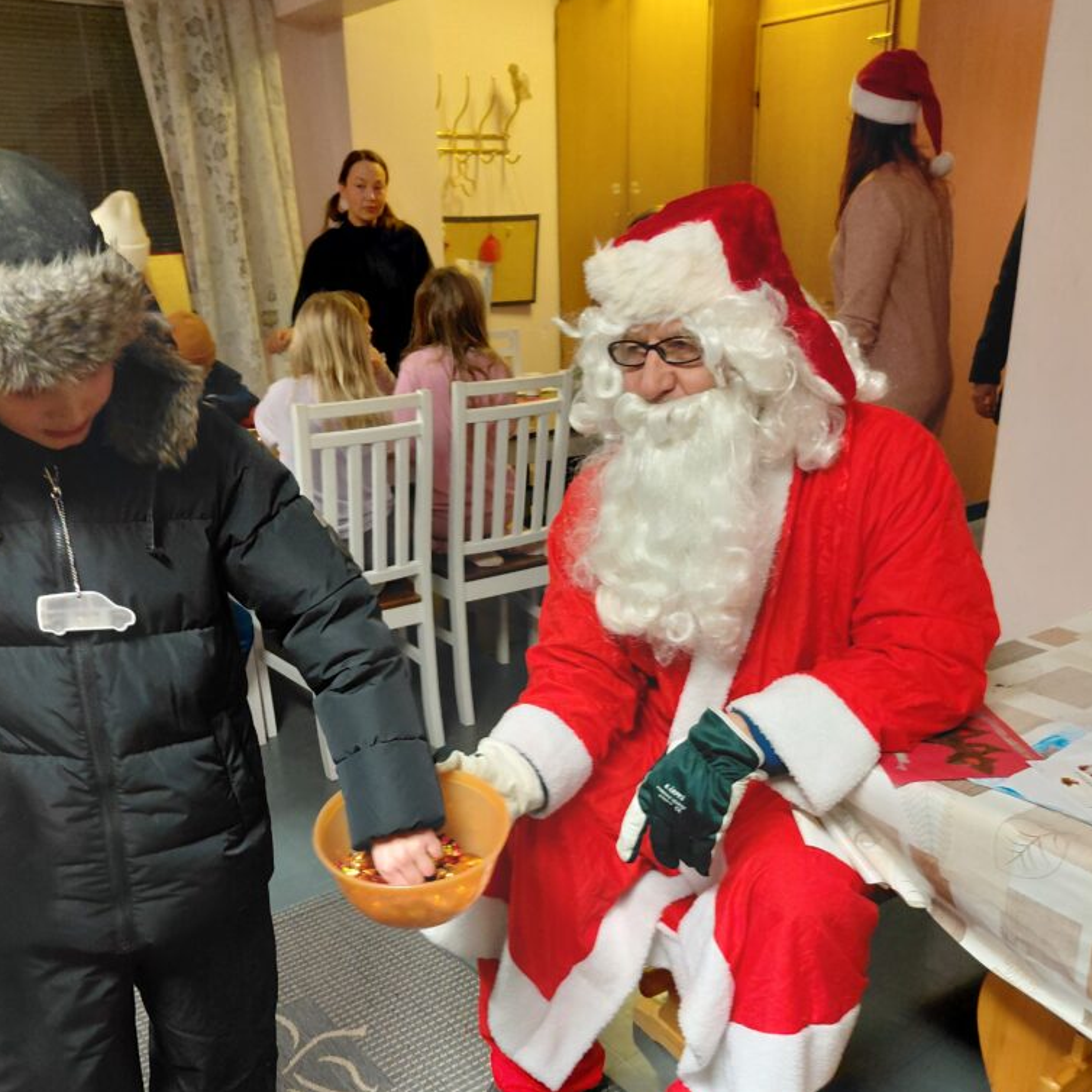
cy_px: 695
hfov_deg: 54.0
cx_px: 550
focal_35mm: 30
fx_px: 1071
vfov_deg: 53.3
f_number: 1.8
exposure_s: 1/33.4
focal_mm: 4.69
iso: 320
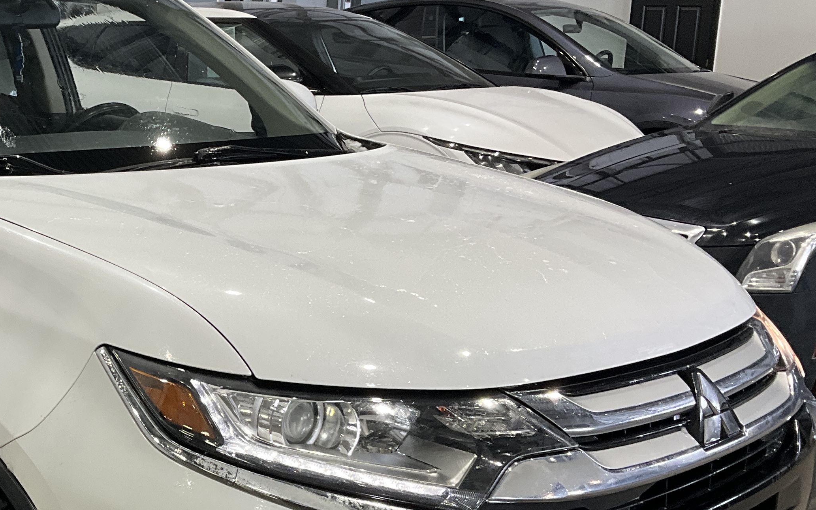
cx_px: 96
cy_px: 356
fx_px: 1334
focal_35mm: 60
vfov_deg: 21.5
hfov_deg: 32.5
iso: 50
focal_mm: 3
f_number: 1.8
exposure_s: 1/93
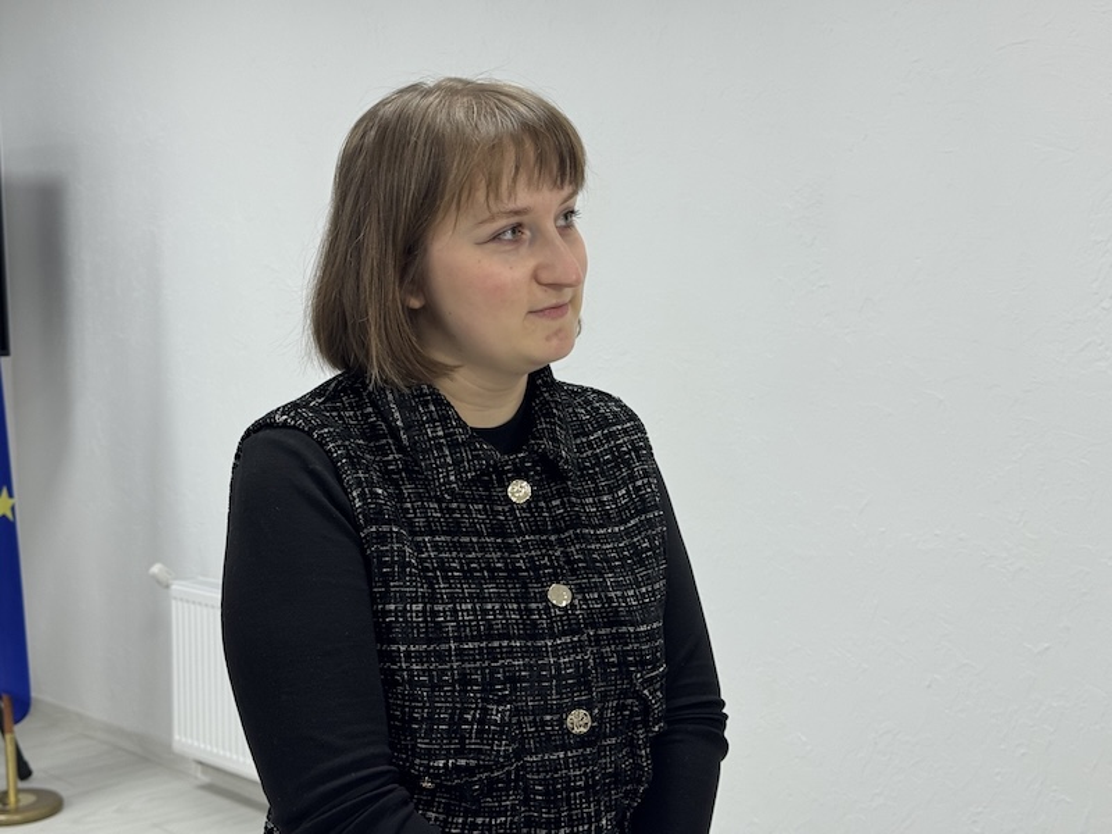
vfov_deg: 30.3
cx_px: 556
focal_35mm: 48
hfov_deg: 39.7
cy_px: 417
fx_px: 1542
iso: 50
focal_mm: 6.76
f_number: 1.78
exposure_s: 1/52
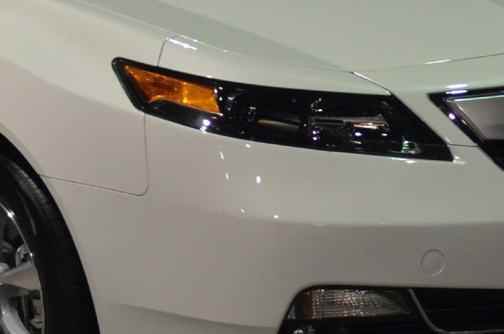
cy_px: 8
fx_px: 2180
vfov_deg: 8.7
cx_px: 108
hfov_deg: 13.1
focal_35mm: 156
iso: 1600
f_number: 2.8
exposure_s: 1/80
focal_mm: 30
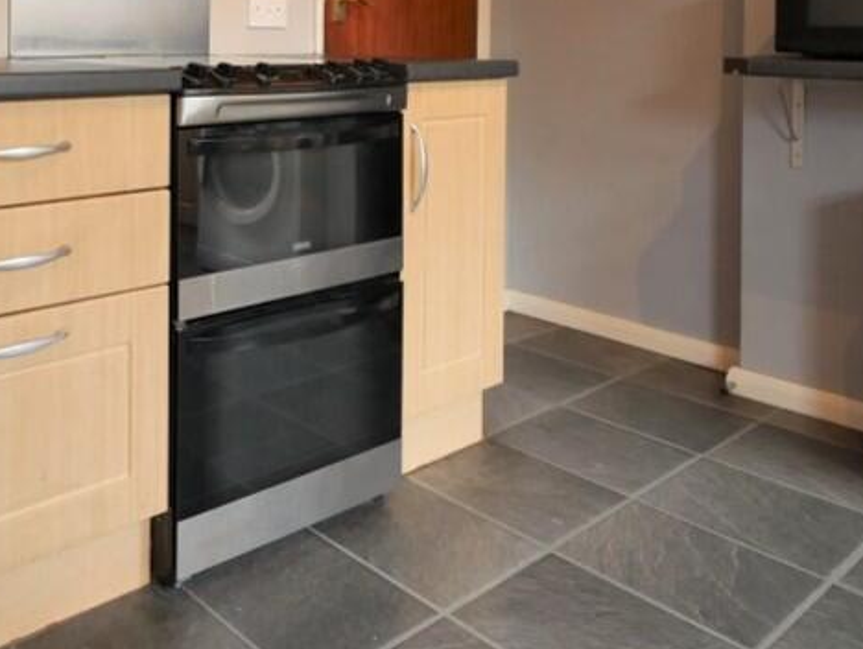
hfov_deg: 47.5
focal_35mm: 35
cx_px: 94
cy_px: 36
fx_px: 873
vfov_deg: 37.4
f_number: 4
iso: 800
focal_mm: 8
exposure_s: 1/60
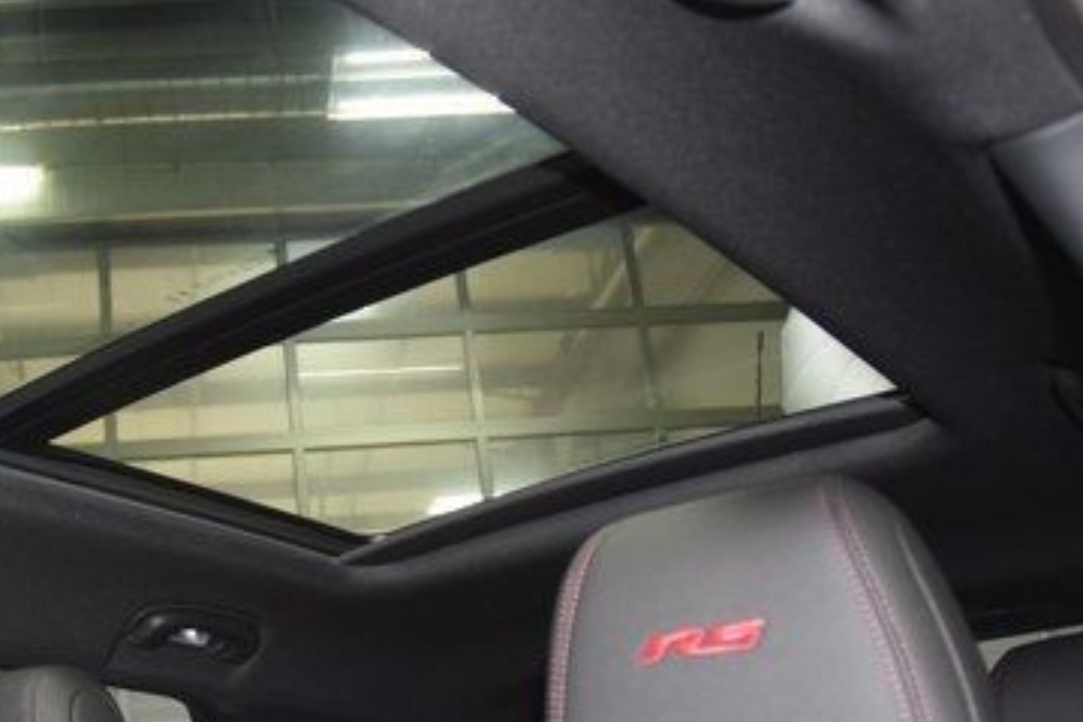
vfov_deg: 27.9
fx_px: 1444
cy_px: 492
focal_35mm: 48
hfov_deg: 39.5
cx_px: 220
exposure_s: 1/60
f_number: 3.5
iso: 2000
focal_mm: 18
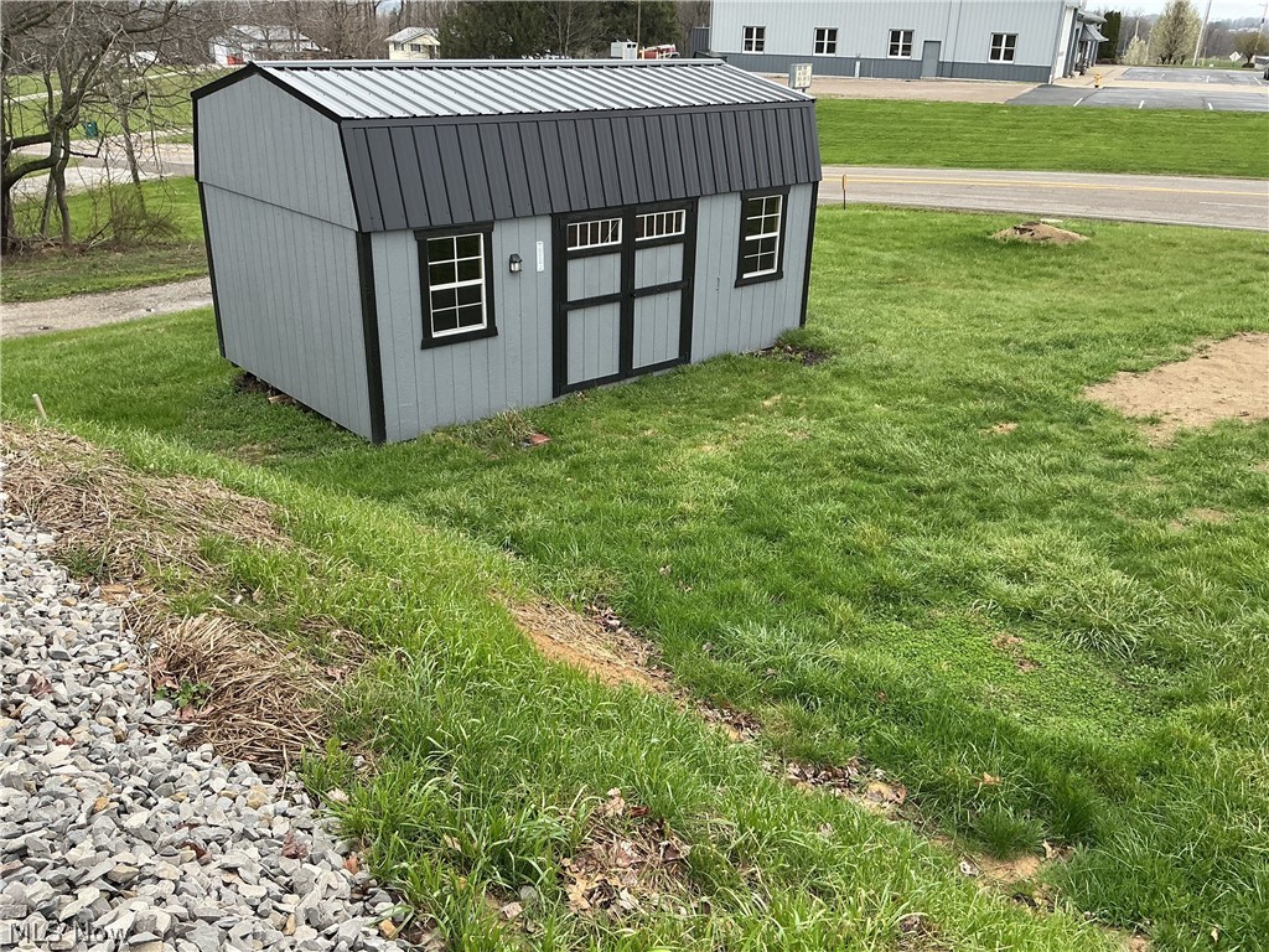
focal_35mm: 29
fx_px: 1063
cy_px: 476
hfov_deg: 61.7
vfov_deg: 48.2
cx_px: 634
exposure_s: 1/358
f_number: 1.8
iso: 25
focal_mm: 3
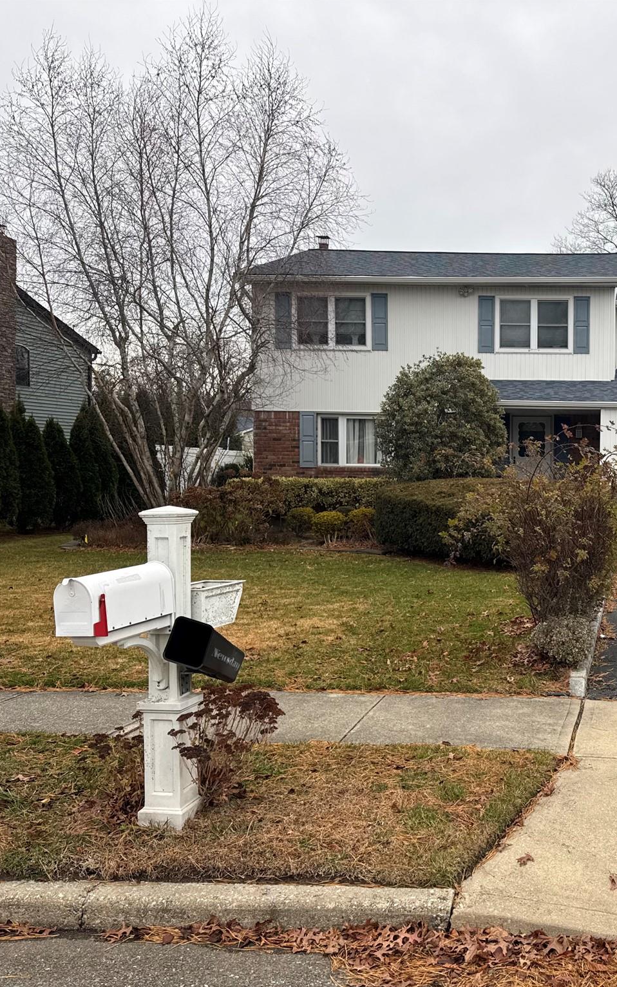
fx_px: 914
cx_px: 593
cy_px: 494
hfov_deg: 34.5
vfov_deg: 56.7
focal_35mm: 34
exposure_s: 1/474
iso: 80
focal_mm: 6.76
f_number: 1.78
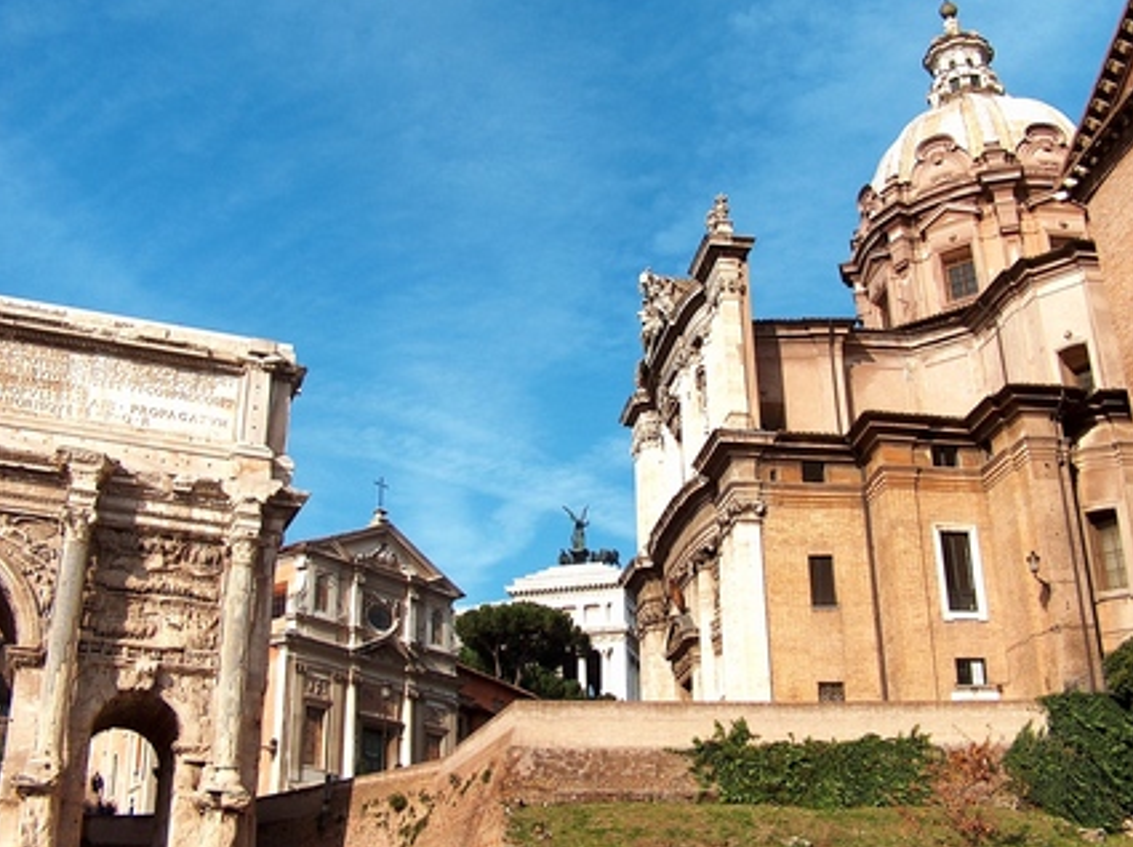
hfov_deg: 46.8
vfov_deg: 35.9
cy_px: 408
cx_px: 584
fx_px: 1308
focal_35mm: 40
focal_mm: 7.6
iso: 100
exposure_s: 1/1031
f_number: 3.4
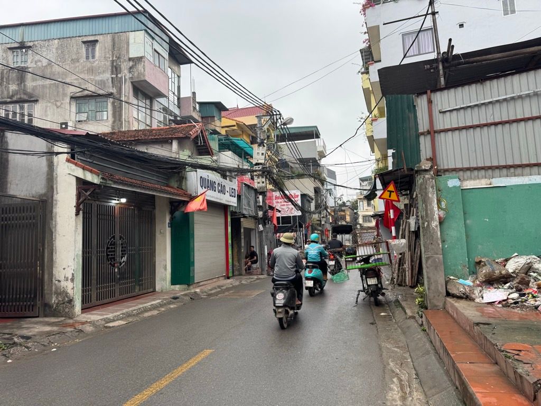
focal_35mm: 24
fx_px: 375
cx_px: 270
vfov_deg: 56.8
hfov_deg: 71.6
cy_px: 203
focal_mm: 6.76
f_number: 1.78
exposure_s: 1/572
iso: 80
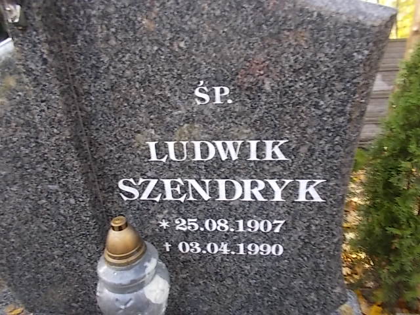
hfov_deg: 67.3
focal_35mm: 26
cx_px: 210
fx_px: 315
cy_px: 158
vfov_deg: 53.1
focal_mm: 4.6
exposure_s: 1/25
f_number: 3.2
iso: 80
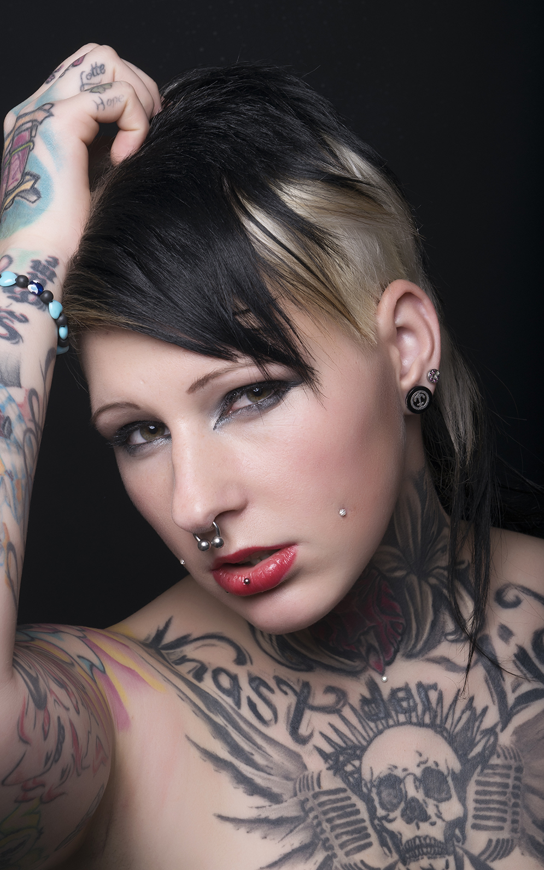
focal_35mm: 85
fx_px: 2005
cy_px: 434
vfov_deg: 24.5
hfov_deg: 15.5
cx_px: 266
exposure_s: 1/200
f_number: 16
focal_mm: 55
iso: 100
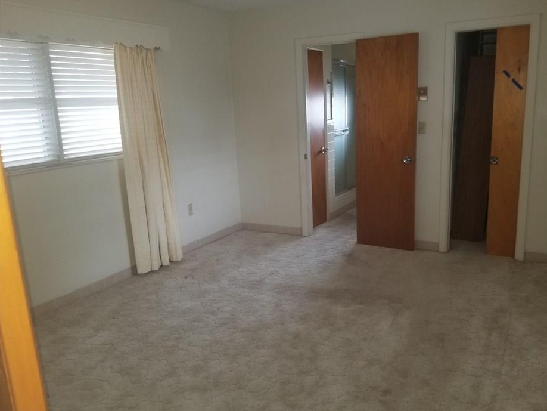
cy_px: 203
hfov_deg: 61.5
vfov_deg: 48.2
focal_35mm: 29
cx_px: 304
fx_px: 458
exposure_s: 1/15
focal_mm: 4.3
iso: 125
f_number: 1.7
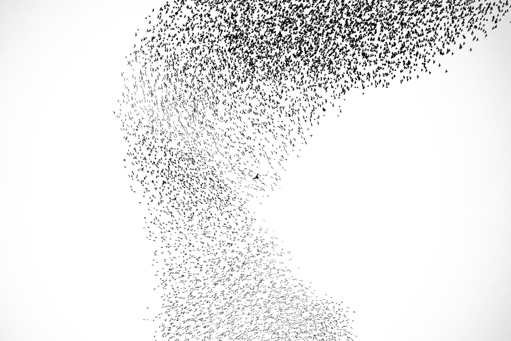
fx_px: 12521
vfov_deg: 1.6
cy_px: 170
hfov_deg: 2.3
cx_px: 256
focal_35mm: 882
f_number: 6.3
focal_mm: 588
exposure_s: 1/500
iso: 500
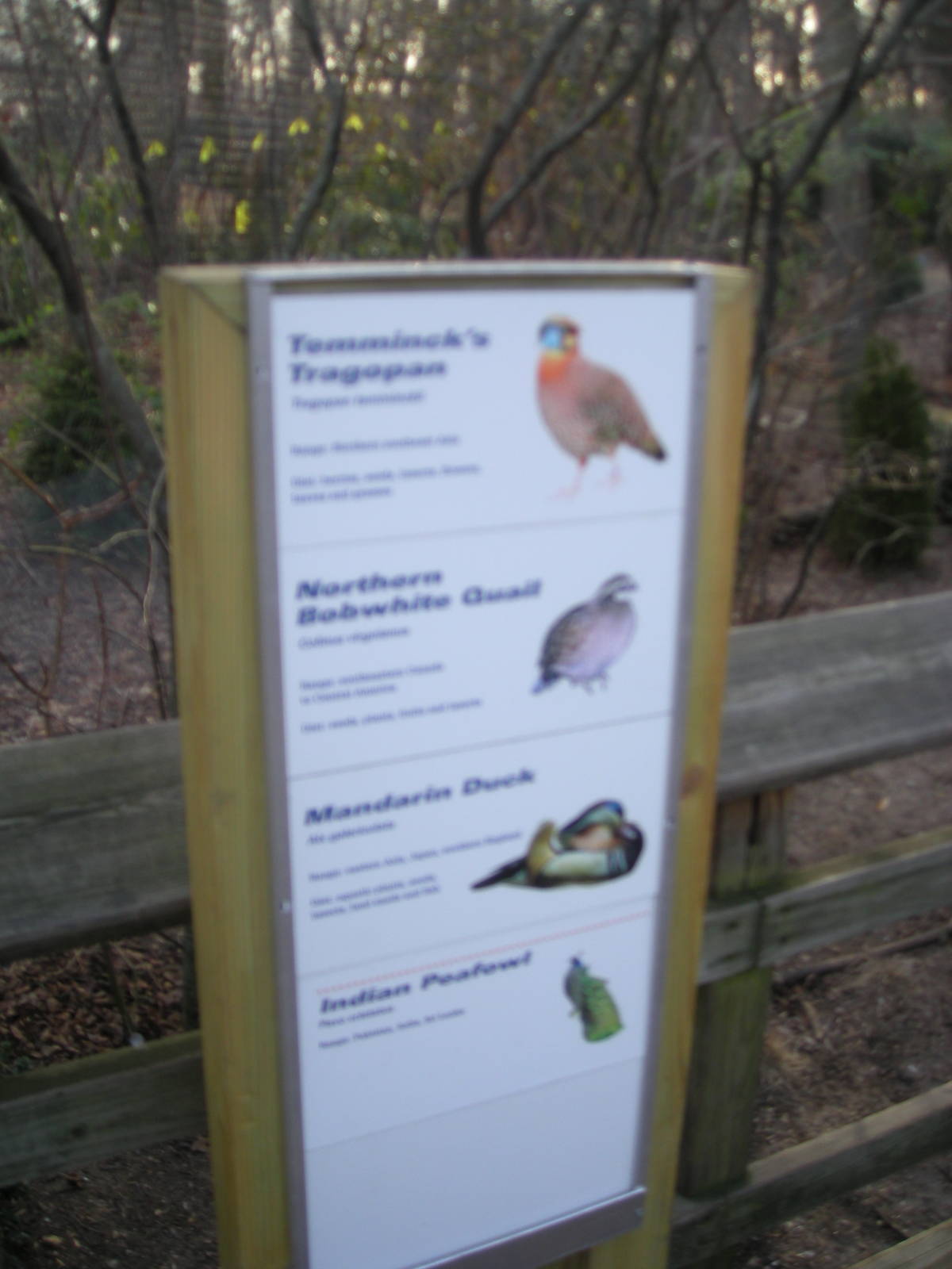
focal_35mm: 35
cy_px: 634
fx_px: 1283
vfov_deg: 52.6
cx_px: 476
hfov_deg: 40.7
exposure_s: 1/105
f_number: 2.8
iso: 50
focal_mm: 5.7
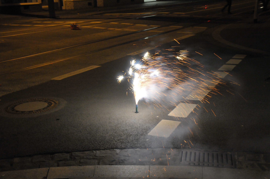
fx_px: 360
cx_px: 135
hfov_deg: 41.2
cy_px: 90
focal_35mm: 48
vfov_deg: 28.0
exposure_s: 1/25
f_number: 4
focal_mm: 32
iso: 1600
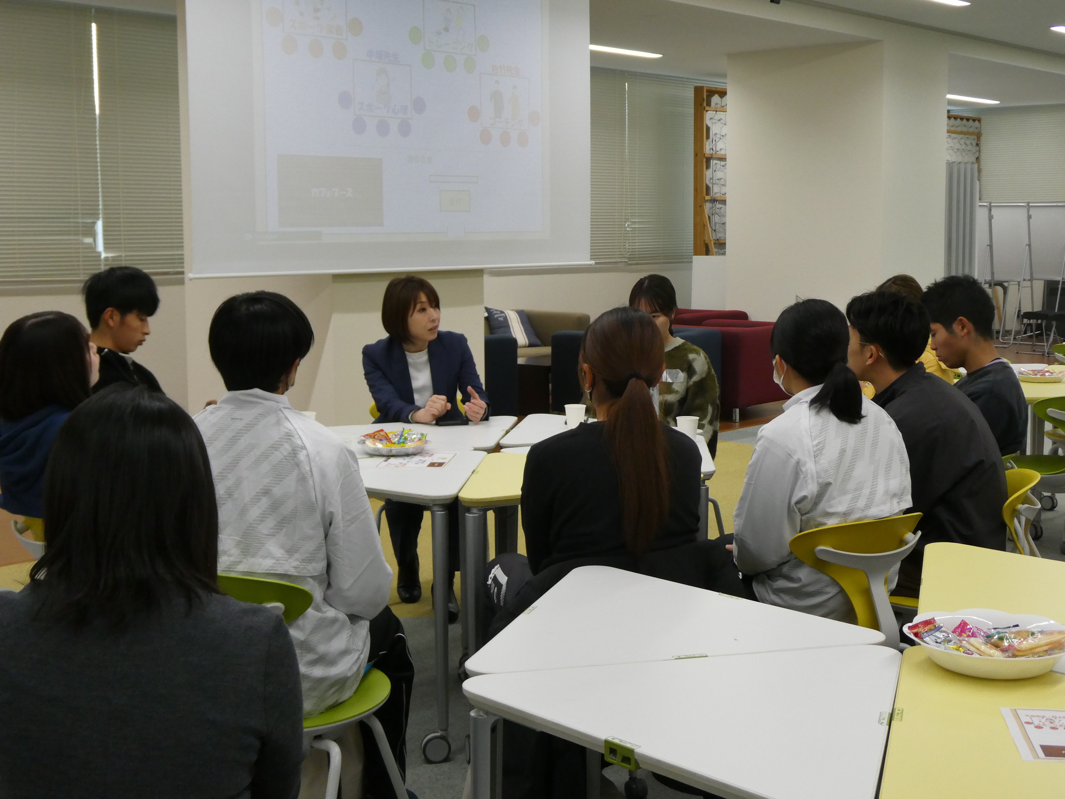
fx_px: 1446
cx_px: 532
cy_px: 400
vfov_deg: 30.9
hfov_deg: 40.4
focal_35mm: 47
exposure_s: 1/80
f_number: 4
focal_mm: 8.4
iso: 320
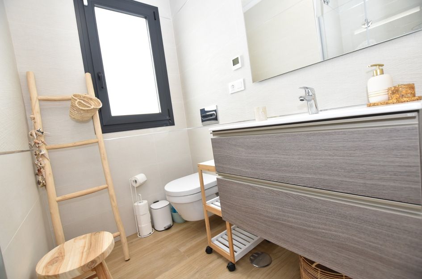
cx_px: 211
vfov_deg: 77.0
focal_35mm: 15
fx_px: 175
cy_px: 140
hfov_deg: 100.5
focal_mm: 10
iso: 400
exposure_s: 1/200
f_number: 4.5
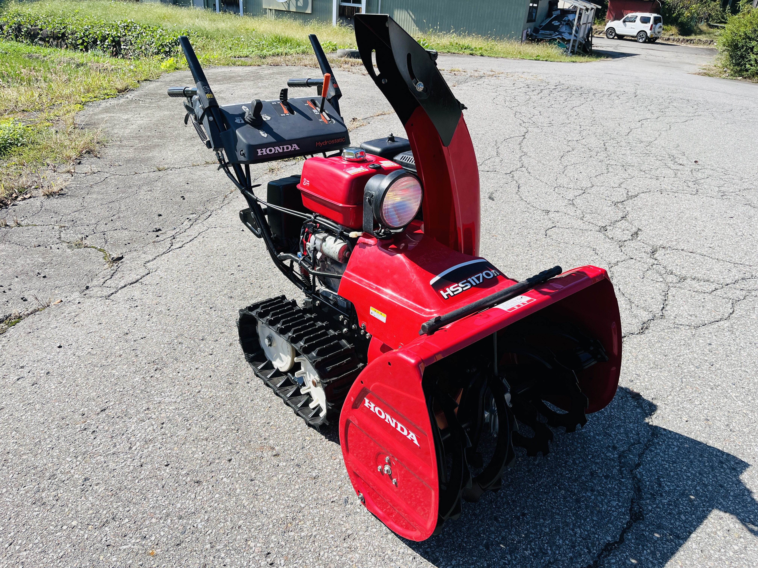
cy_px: 284
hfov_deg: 67.3
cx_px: 379
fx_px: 569
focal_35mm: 26
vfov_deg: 53.1
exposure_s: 1/2268
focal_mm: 5.1
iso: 50
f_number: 1.6
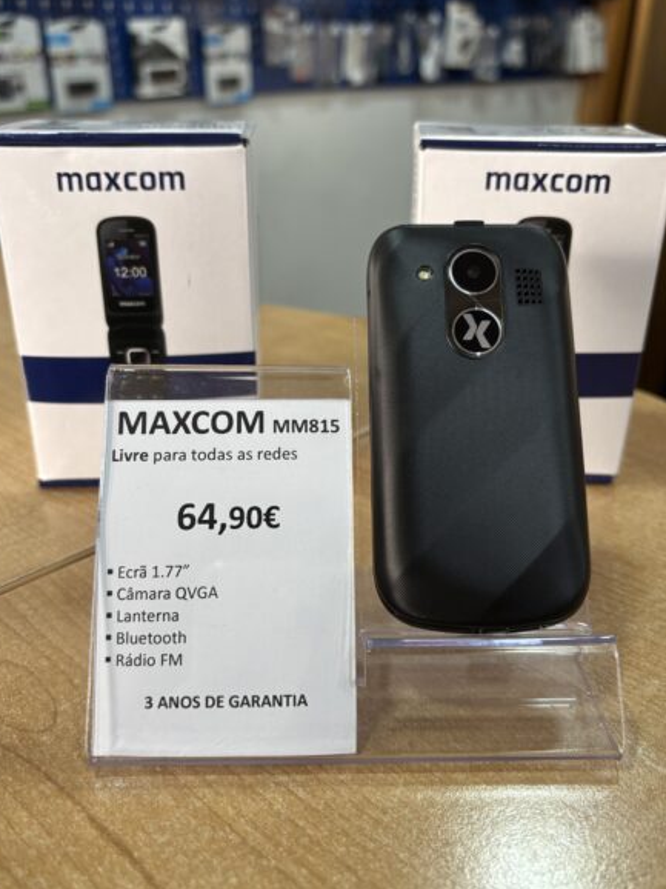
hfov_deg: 46.8
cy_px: 424
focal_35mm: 30
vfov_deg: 60.0
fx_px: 770
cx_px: 337
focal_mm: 5.96
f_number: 1.6
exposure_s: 1/121
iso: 100
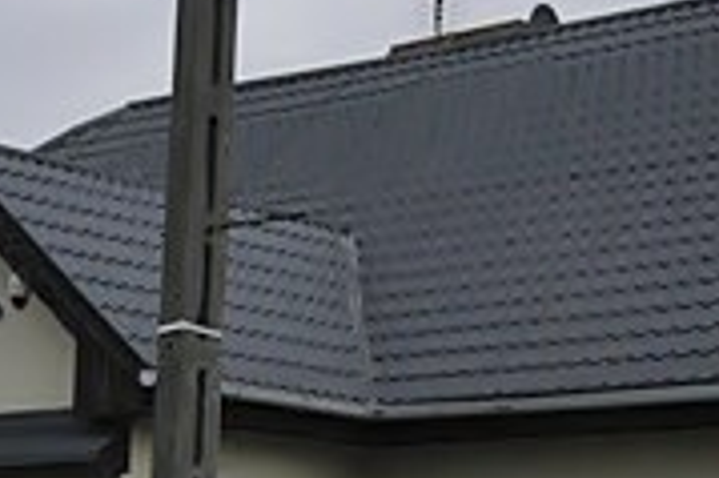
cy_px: 673
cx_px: -442
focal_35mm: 146
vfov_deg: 9.2
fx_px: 2907
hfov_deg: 13.1
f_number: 8
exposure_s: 1/250
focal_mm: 29
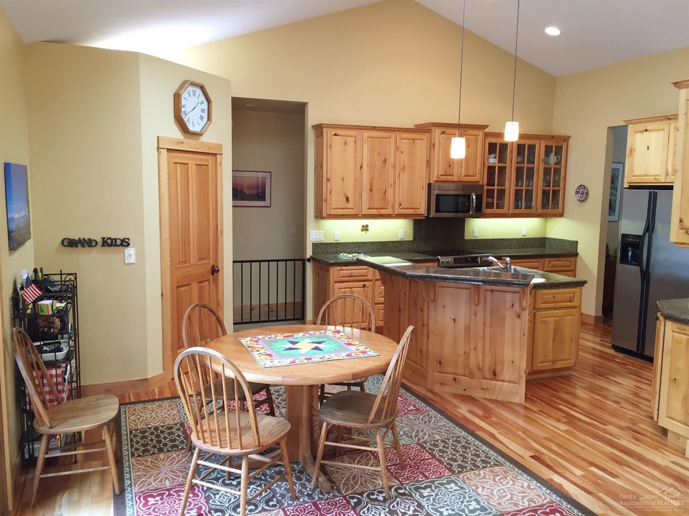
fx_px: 577
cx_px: 344
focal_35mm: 29
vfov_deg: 48.2
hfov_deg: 61.7
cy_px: 258
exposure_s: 1/30
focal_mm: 4.15
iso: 64
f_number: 2.2
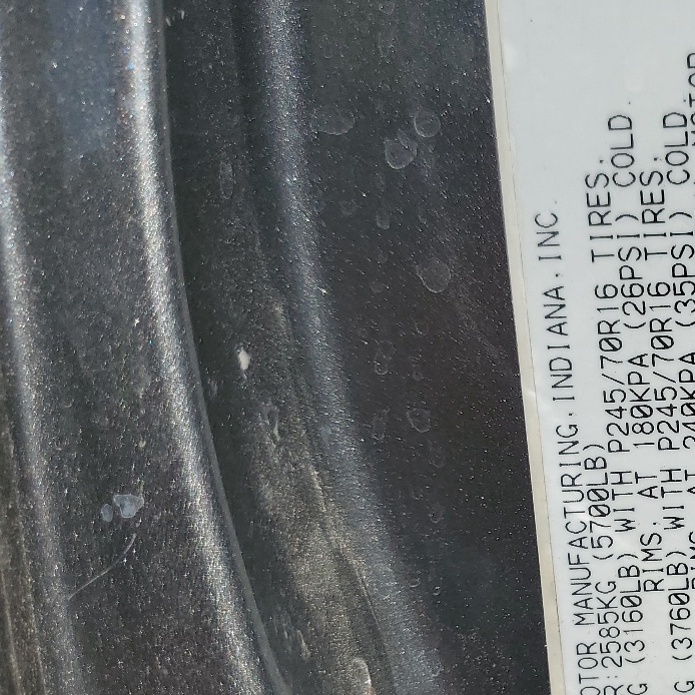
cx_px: 715
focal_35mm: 53
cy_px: 502
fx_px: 1204
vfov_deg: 31.7
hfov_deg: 29.8
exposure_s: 1/5000
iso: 50
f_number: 1.5
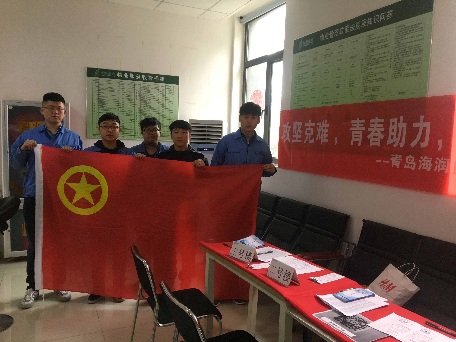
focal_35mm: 29
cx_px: 228
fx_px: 382
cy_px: 171
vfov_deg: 48.2
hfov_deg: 61.7
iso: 125
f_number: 2.2
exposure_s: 1/33
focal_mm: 4.15
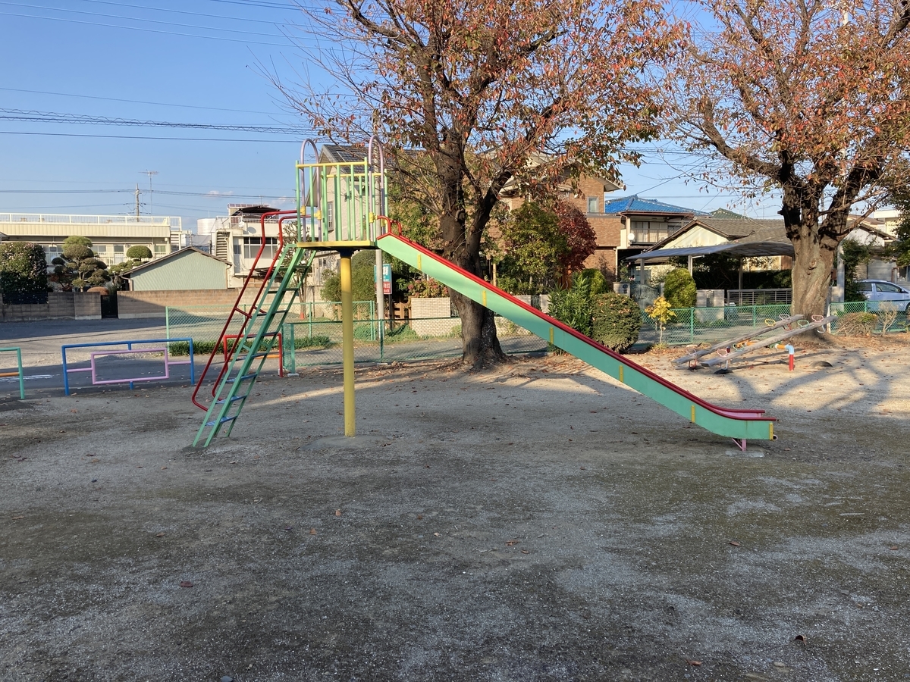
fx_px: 736
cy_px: 341
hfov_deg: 63.4
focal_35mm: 28
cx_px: 455
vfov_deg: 49.7
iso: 20
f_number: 1.8
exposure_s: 1/899
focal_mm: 3.99
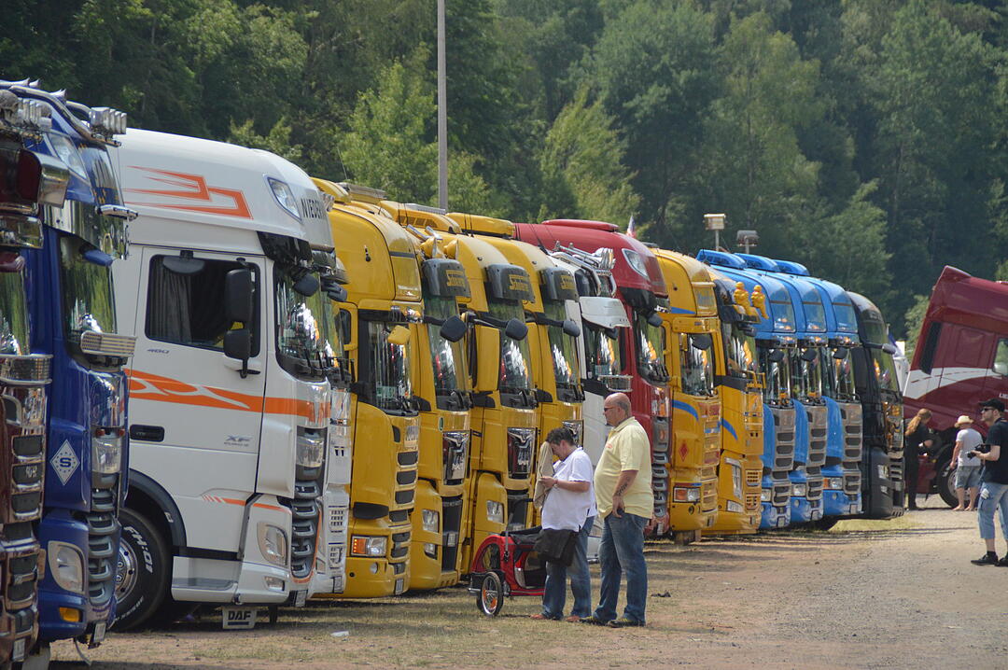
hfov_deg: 6.9
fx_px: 8392
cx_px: 504
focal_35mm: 300
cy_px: 335
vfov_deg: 4.6
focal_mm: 200
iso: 800
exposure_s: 1/2000
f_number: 6.3
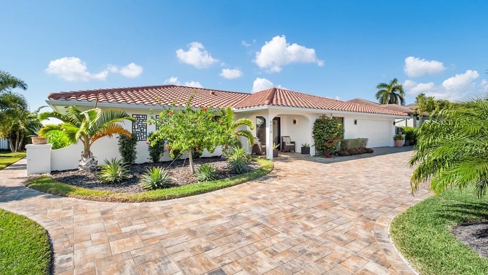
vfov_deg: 67.1
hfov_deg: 99.3
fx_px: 207
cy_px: 141
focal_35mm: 16
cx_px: 251
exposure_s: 1/200
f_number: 7.1
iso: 200
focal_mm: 7
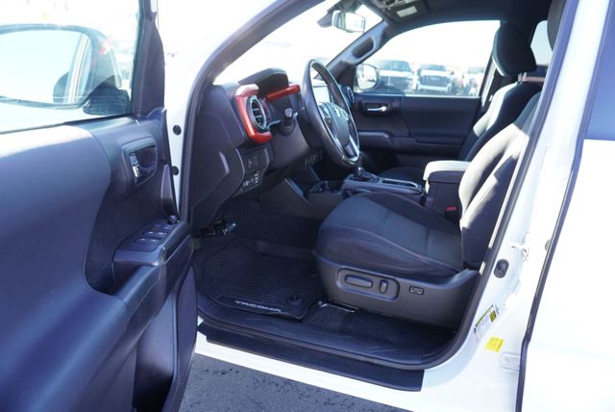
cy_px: 206
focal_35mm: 24
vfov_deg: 53.2
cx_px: 308
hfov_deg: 73.7
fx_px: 410
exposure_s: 1/60
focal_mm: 16
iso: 160
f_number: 4
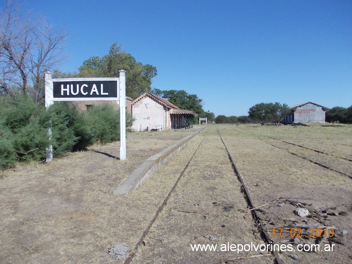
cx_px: 176
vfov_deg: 49.7
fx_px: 285
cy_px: 132
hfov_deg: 63.5
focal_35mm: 28
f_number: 5.4
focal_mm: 4
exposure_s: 1/500
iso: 80
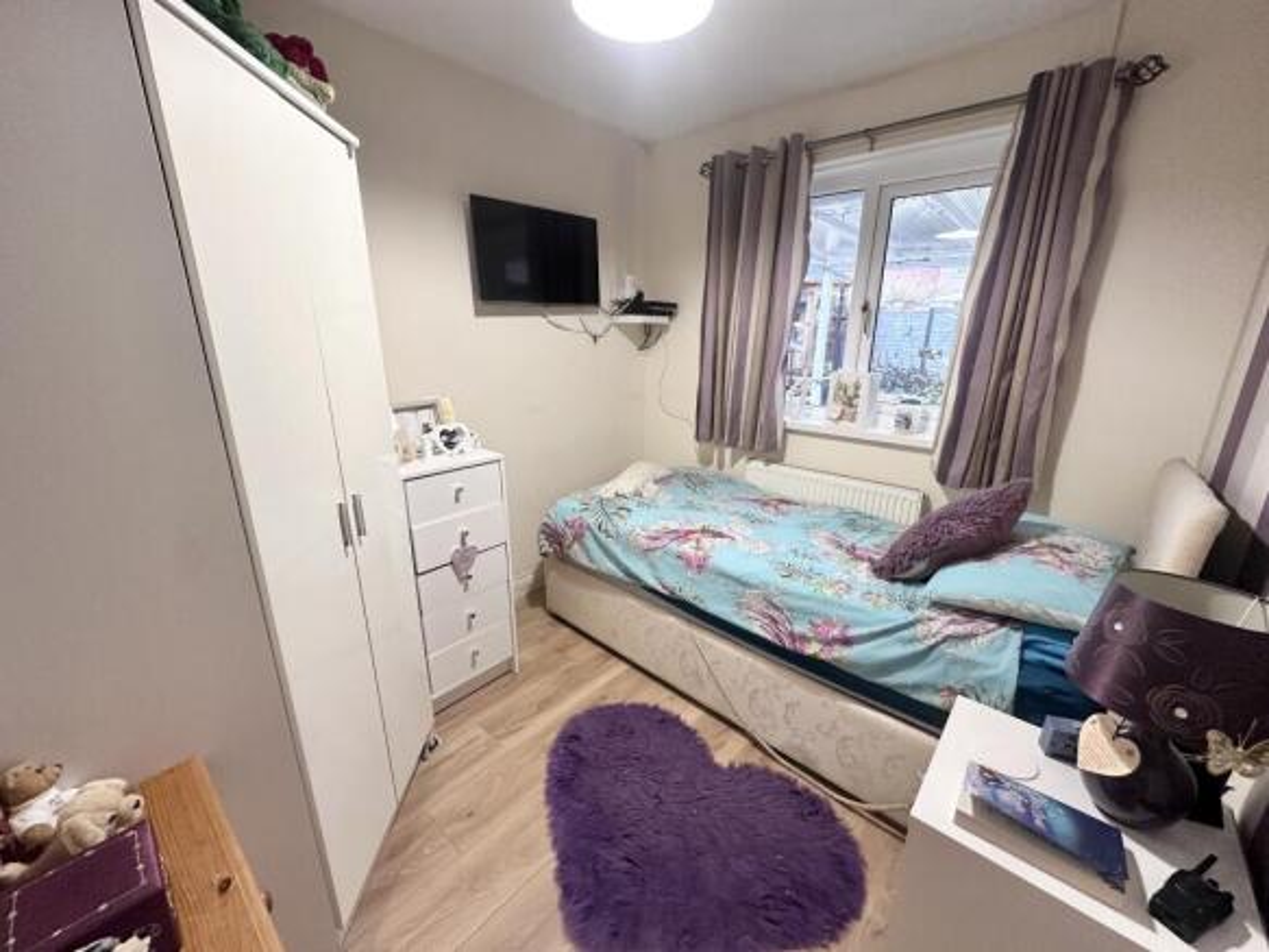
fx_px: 513
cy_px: 476
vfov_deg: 85.7
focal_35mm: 14
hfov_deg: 102.1
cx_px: 634
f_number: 2.2
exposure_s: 1/50
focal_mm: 2.22
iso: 200
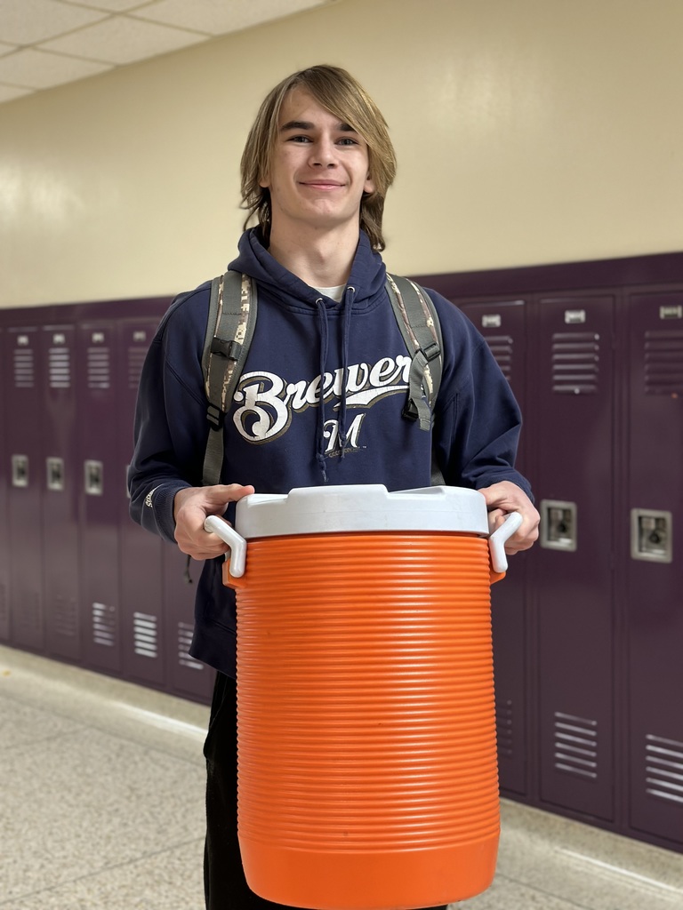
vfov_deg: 39.7
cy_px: 455
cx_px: 342
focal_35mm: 48
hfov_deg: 30.3
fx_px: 1263
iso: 250
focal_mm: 6.86
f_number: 1.78
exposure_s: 1/40
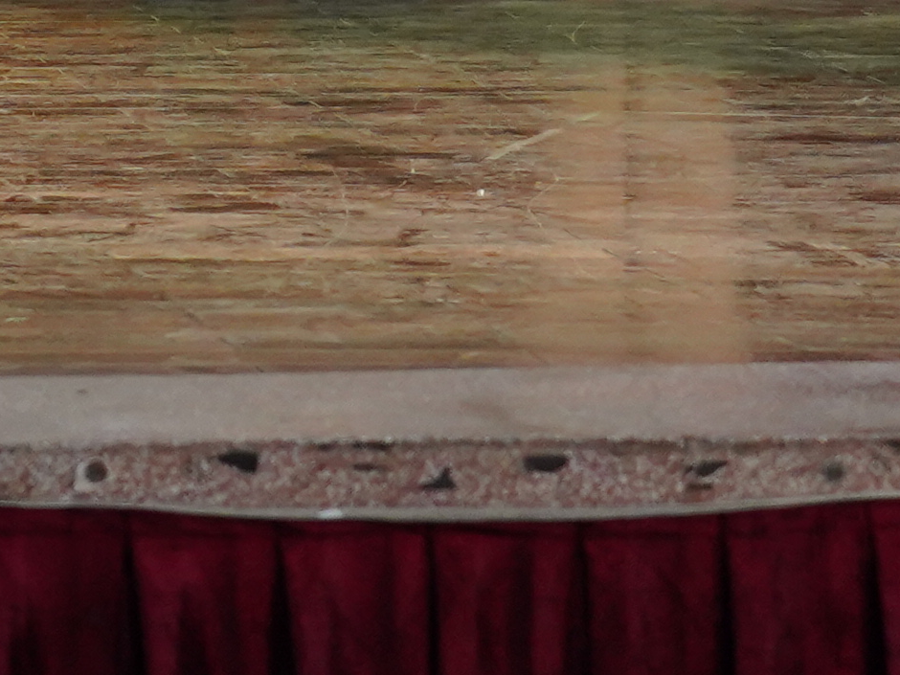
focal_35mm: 270
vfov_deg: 5.3
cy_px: -1080
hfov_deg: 7.0
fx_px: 7020
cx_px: -1058
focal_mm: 44
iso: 2000
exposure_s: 1/160
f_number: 4
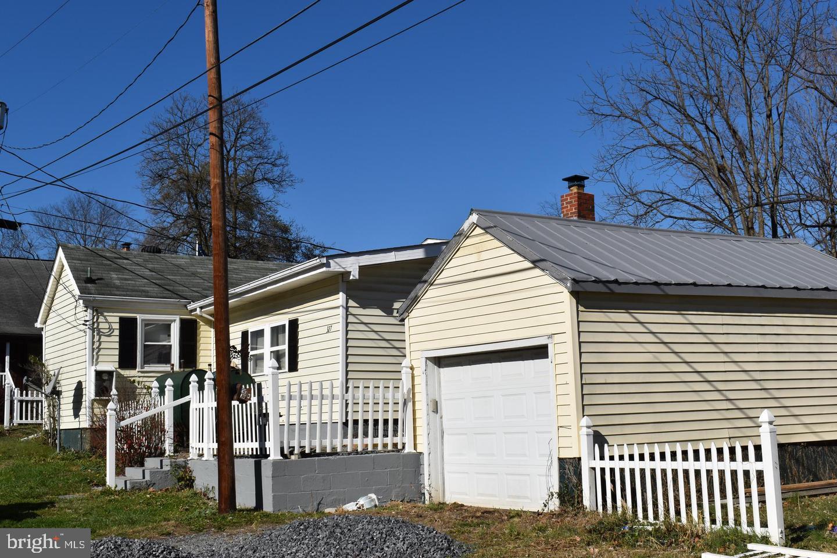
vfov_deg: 30.8
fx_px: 1011
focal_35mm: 44
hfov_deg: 45.0
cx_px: 418
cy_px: 279
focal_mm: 29
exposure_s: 1/640
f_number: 13
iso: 200
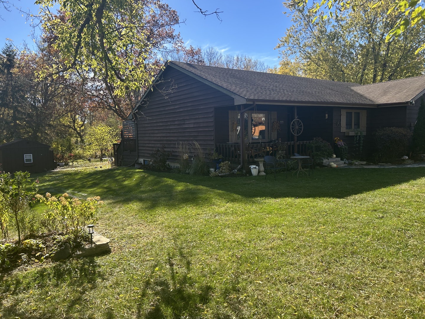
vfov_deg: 53.1
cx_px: 212
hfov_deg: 67.3
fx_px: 319
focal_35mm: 26
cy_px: 160
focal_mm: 5.7
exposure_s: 1/1377
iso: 50
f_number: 1.5
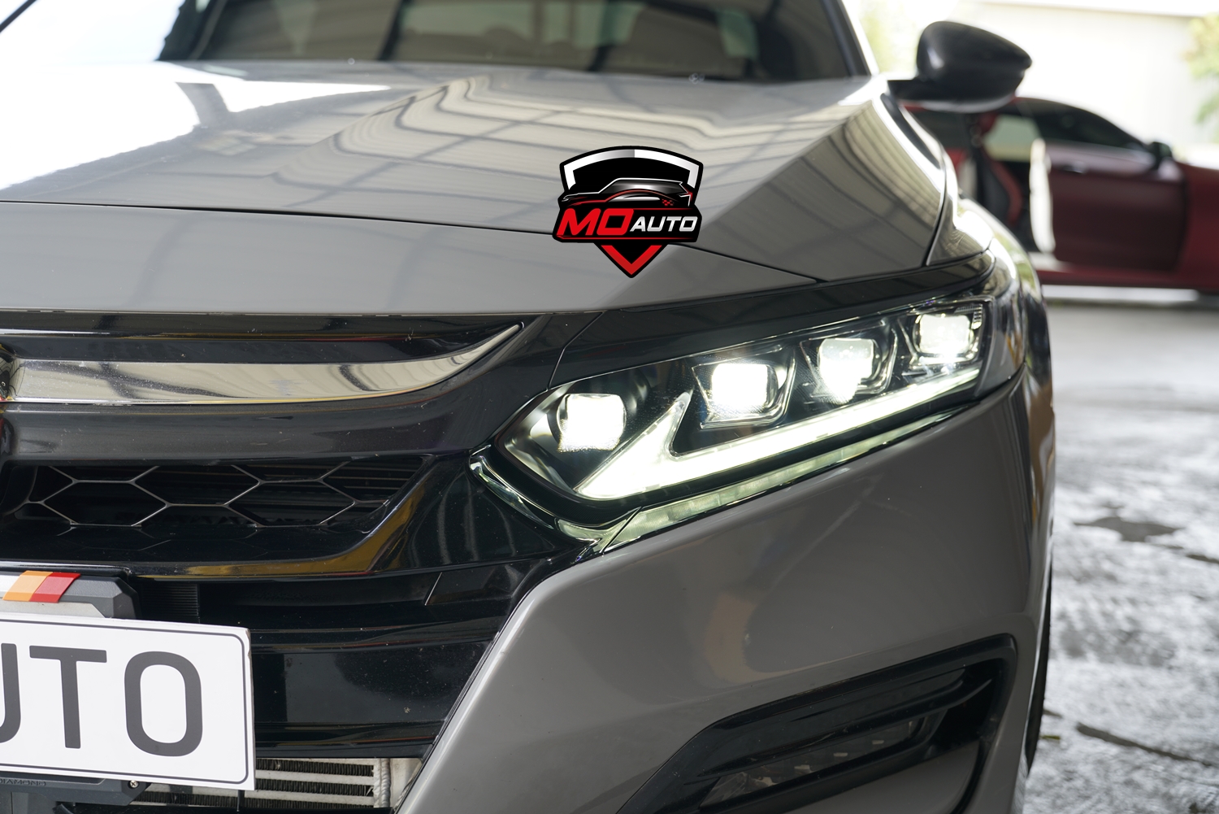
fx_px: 1490
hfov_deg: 44.5
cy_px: 407
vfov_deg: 30.5
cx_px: 610
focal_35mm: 44
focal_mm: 44
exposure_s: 1/60
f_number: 4
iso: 100
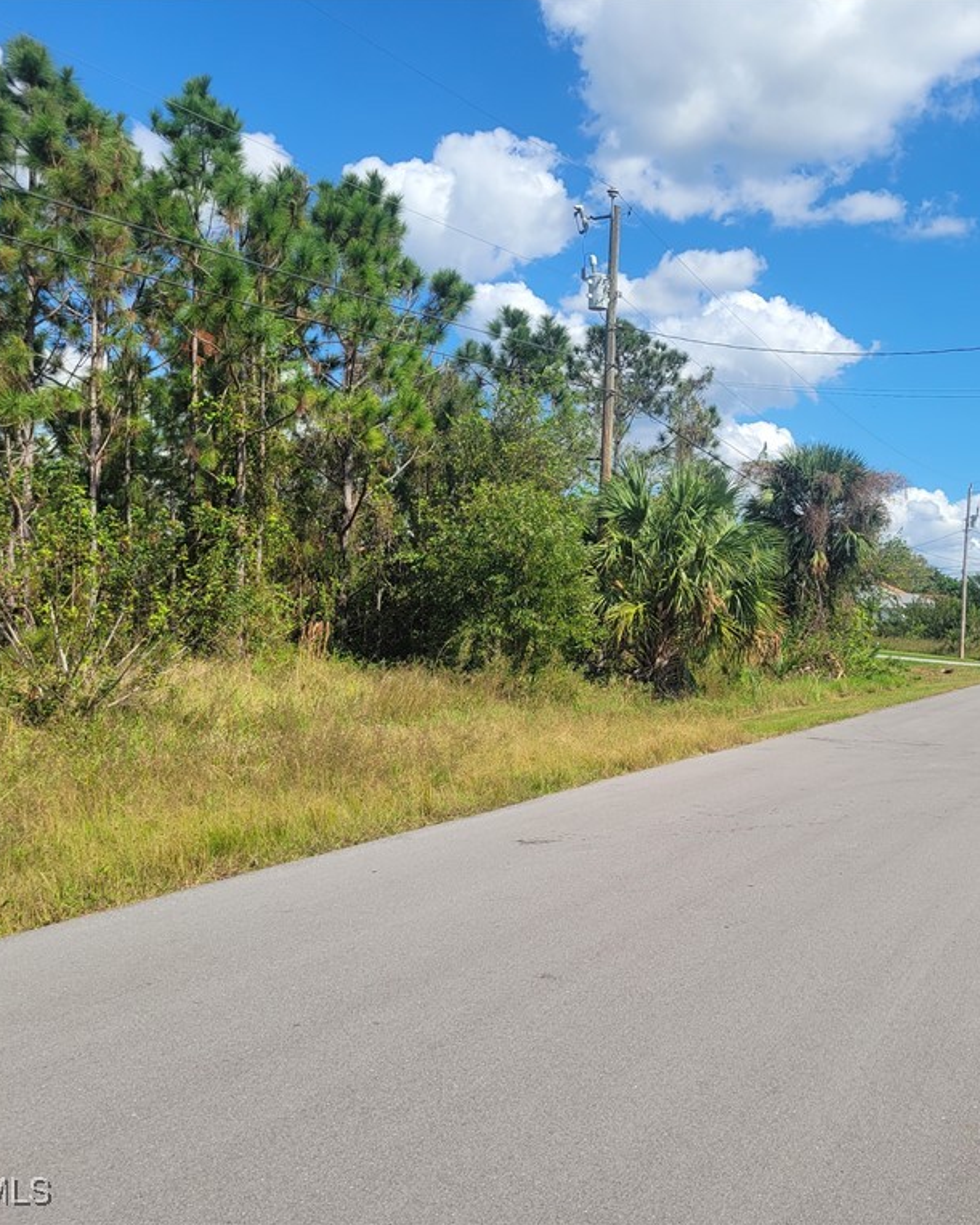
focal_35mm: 34
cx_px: 675
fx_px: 1233
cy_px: 611
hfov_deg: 42.6
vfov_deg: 52.8
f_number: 1.8
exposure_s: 1/2586
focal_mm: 5.4
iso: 40
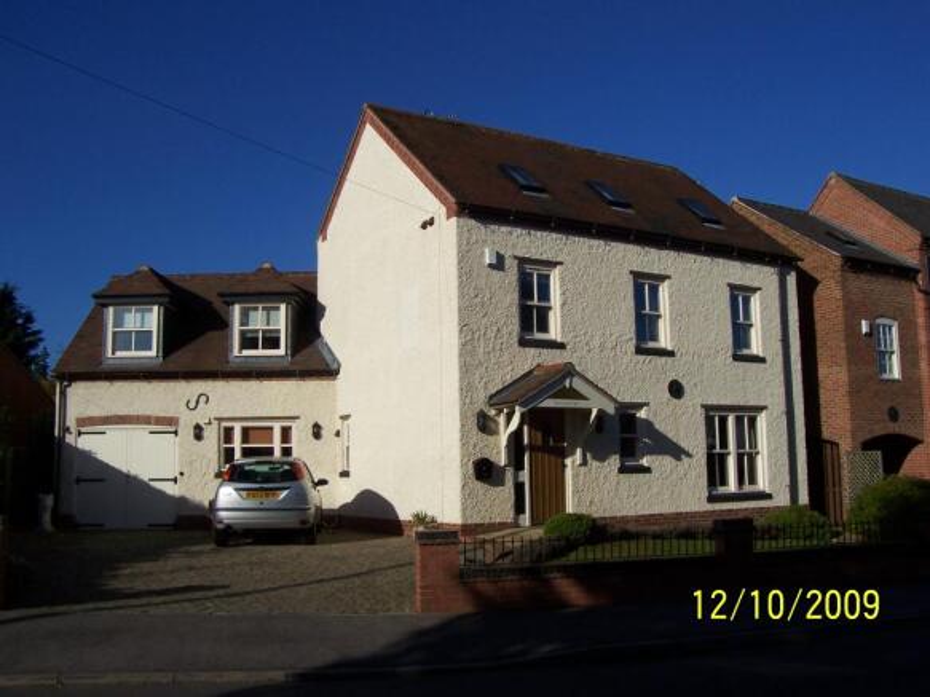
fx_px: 913
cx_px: 465
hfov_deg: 54.0
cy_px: 348
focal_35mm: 34
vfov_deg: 41.8
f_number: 5.6
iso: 80
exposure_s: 1/1500
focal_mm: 5.6
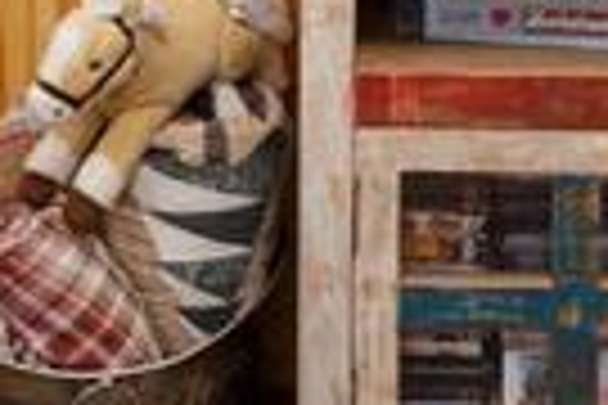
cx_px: 394
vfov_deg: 10.9
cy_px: -585
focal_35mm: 106
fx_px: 1790
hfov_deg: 19.2
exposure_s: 1
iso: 200
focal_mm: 14
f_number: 9
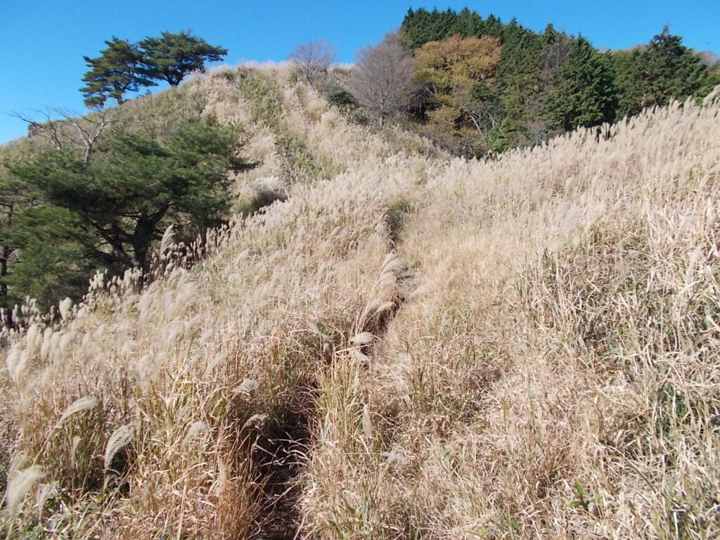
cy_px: 270
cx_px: 360
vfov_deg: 53.1
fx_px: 541
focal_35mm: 26
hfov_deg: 67.3
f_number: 8
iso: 80
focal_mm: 4.6
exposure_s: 1/80
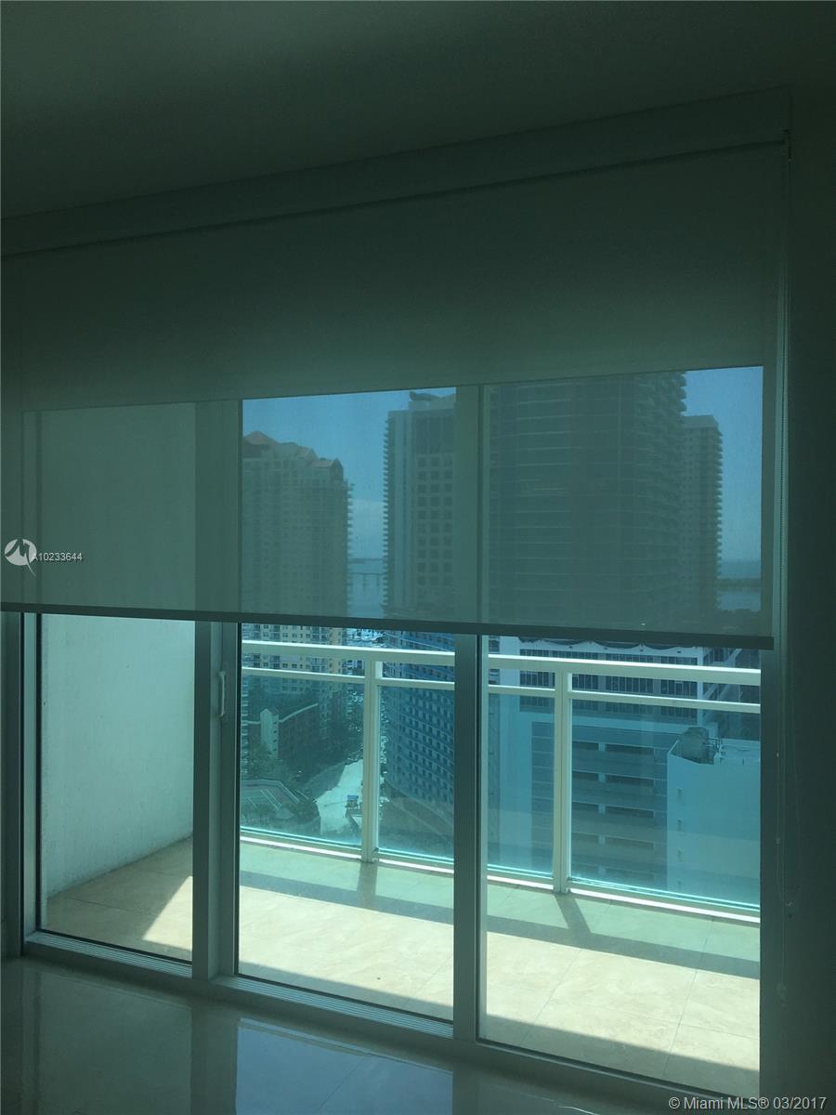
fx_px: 934
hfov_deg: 48.2
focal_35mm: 29
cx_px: 418
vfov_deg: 61.7
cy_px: 558
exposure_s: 1/938
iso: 25
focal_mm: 4.15
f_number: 2.2
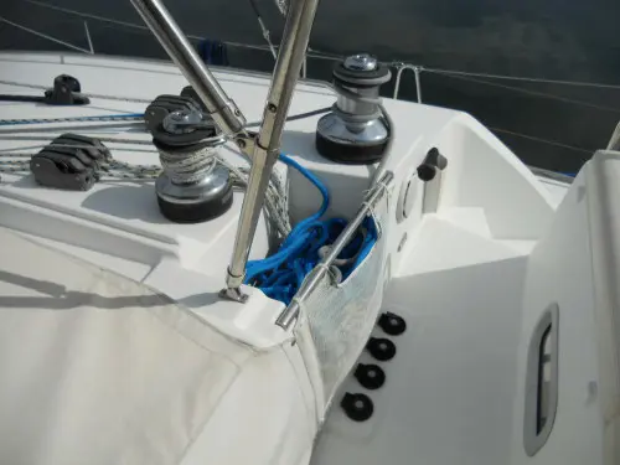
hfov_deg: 65.3
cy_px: 232
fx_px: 484
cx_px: 310
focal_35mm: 27
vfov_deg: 51.4
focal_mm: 4.9
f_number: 8
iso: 80
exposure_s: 1/500
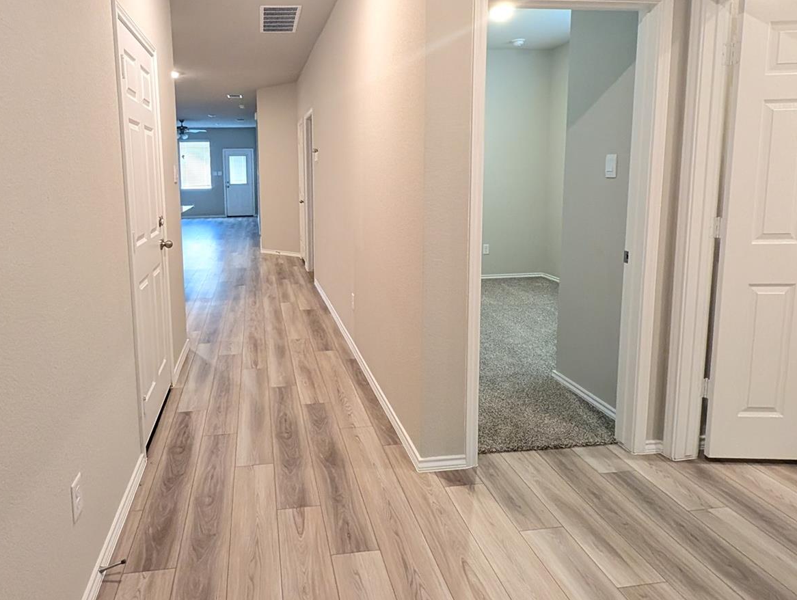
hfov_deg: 78.0
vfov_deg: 63.0
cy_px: 240
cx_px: 318
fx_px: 484
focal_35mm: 21
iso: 827
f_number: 1.95
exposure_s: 1/120
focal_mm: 2.23
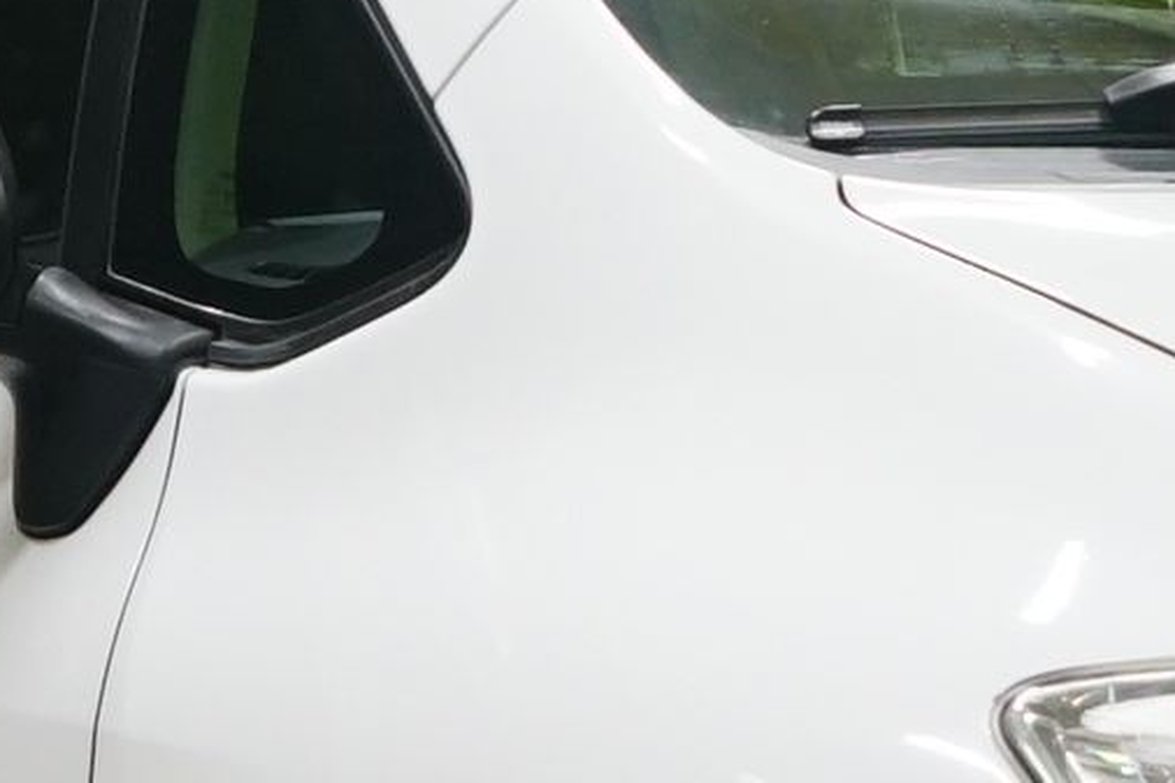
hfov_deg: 4.9
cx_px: 1270
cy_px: 300
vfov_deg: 3.3
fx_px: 13703
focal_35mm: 420
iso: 1000
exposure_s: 1/25
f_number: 5
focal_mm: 54
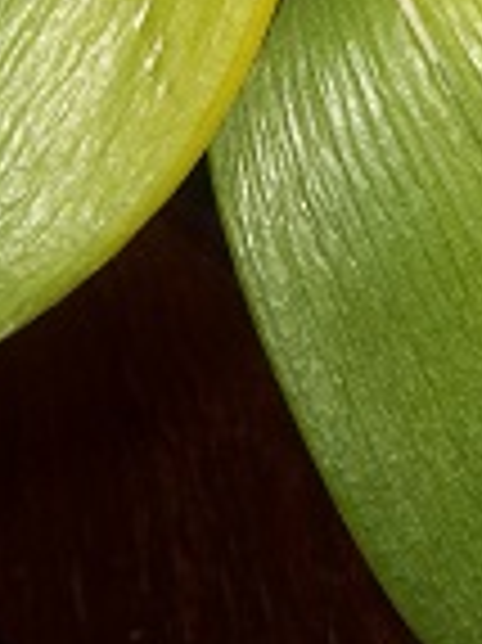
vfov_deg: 20.3
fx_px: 1785
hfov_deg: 15.4
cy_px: 146
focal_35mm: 96
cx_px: 311
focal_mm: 5.7
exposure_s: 1/30
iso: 80
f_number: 2.9
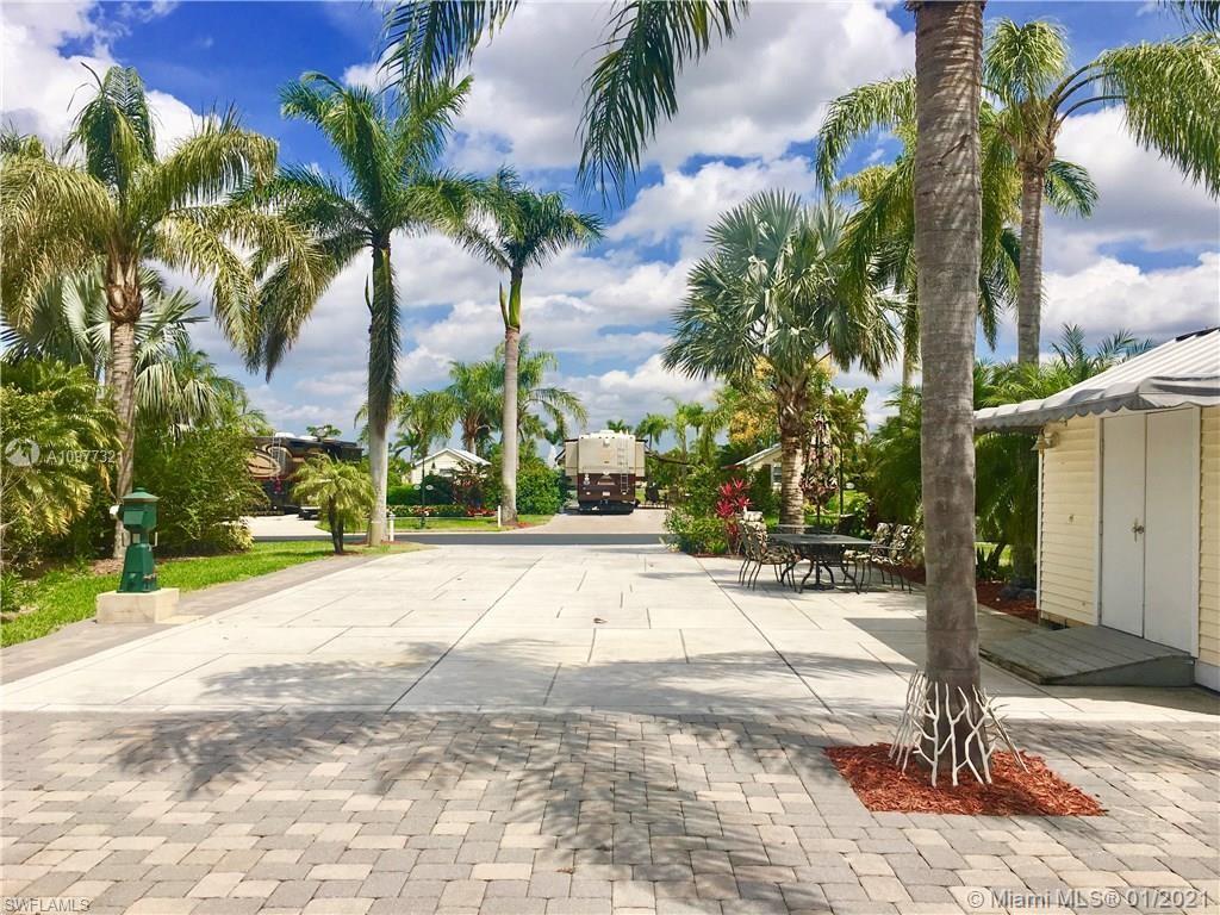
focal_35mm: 29
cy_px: 458
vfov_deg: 48.2
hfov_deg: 61.7
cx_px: 610
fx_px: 1022
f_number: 2.2
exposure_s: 1/3205
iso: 25
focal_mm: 4.15
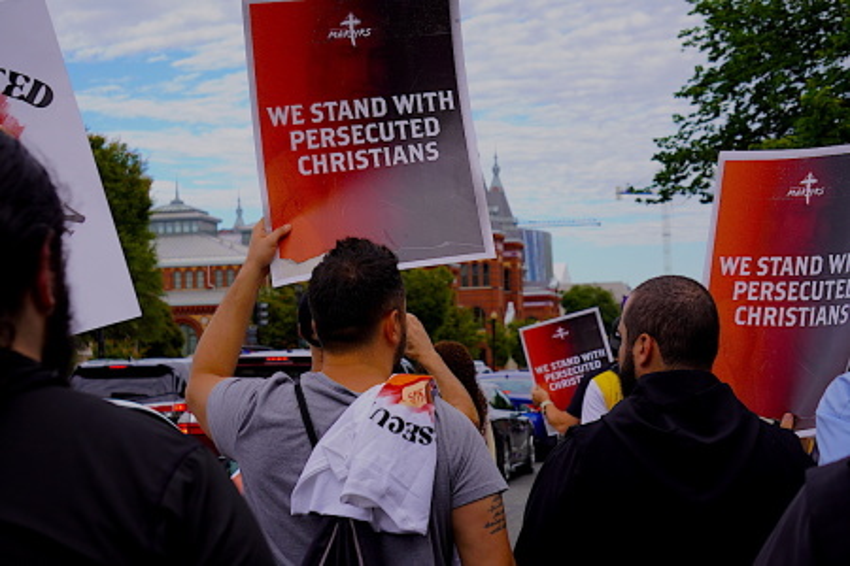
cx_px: 425
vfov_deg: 16.6
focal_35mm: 82
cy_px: 283
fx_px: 1948
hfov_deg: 24.6
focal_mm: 55
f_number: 7.1
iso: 100
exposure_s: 1/160
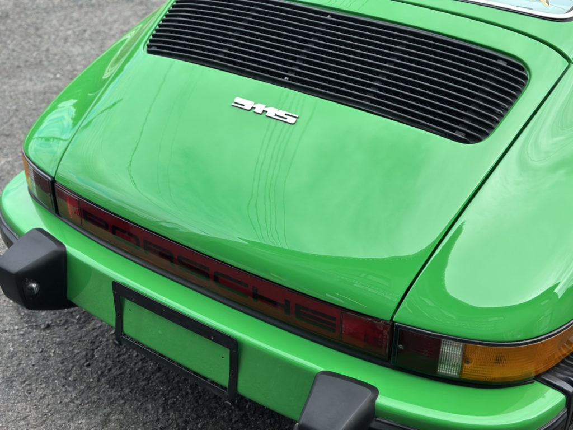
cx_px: 286
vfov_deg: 30.3
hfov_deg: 39.7
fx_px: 795
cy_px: 215
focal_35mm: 48
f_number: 1.78
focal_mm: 6.86
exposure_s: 1/1751
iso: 80
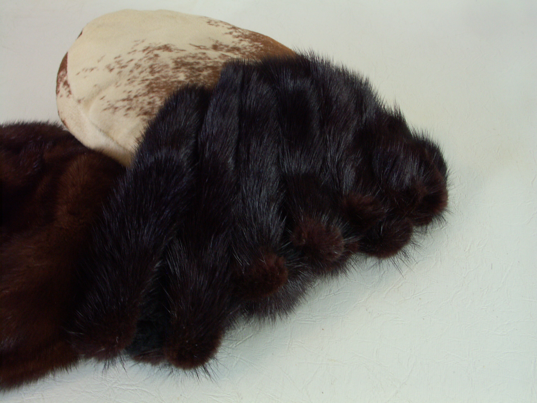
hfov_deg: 52.6
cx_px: 268
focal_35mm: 35
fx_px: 543
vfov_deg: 40.7
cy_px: 202
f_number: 7.1
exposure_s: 1/8
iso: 100
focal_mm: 9.11
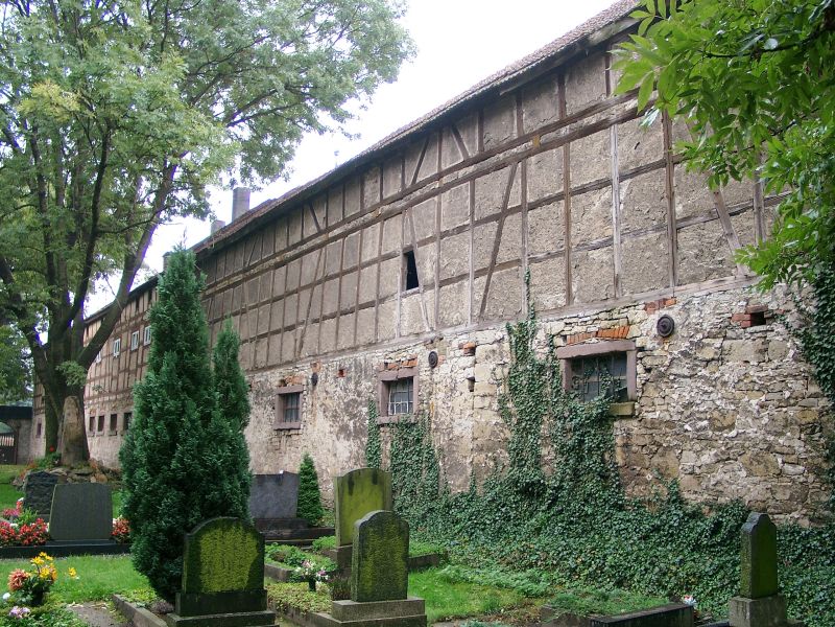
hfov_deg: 54.0
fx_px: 820
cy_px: 314
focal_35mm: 34
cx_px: 418
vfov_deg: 41.8
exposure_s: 1/108
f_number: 2
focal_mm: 7.13
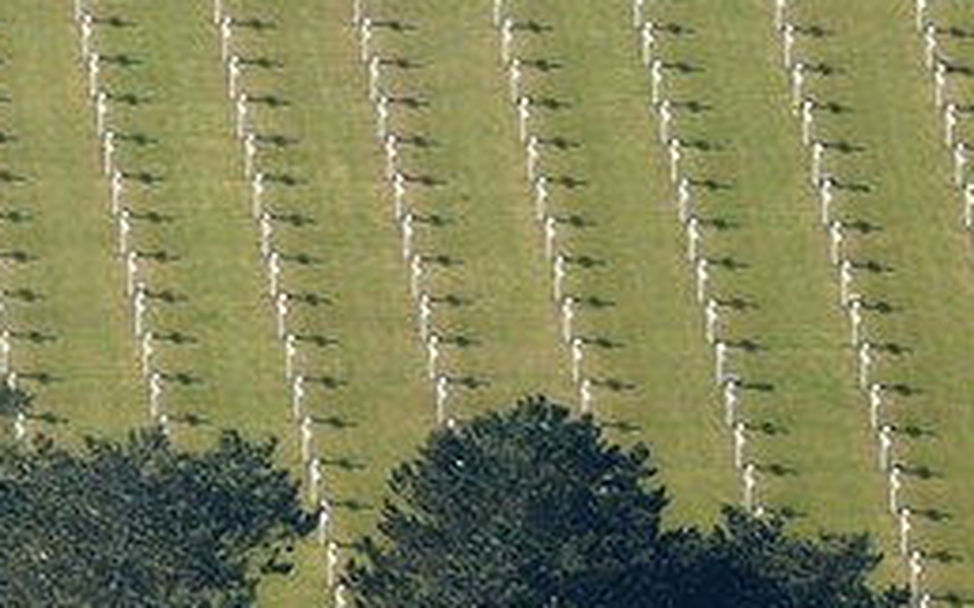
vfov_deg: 1.0
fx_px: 33511
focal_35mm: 1263
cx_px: -1771
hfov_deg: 1.7
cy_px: -1171
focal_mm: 200
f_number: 5
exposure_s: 1/1600
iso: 400
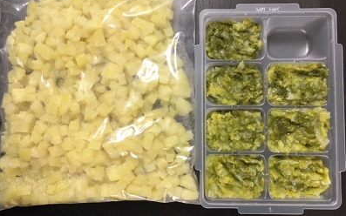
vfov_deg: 40.5
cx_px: 173
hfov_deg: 61.2
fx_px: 292
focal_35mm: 31
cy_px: 97
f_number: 2.2
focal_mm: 4.15
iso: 100
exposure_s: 1/30
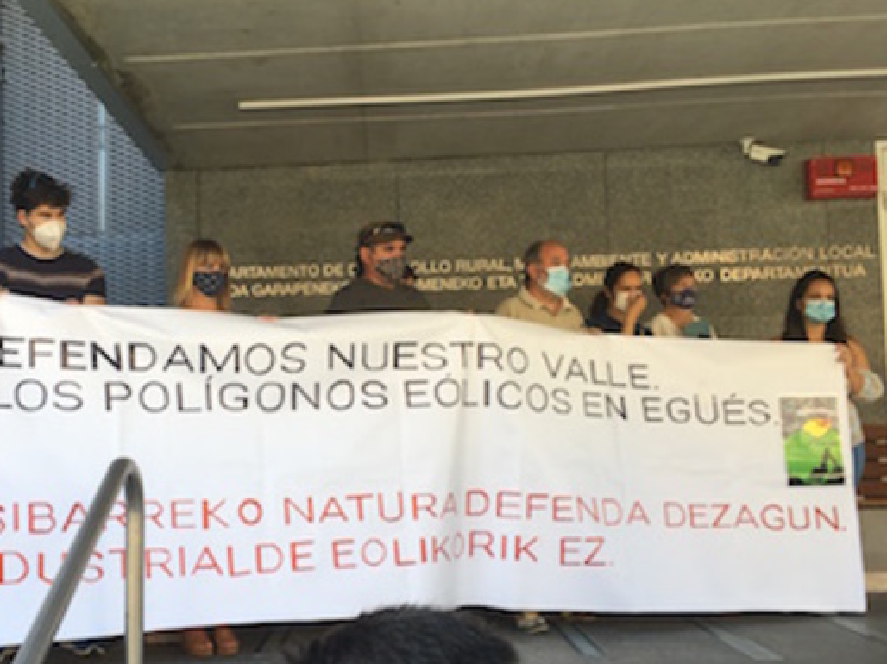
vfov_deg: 35.0
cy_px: 389
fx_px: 1050
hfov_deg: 44.9
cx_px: 271
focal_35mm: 41
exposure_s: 1/119
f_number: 2.2
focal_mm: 4.15
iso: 25
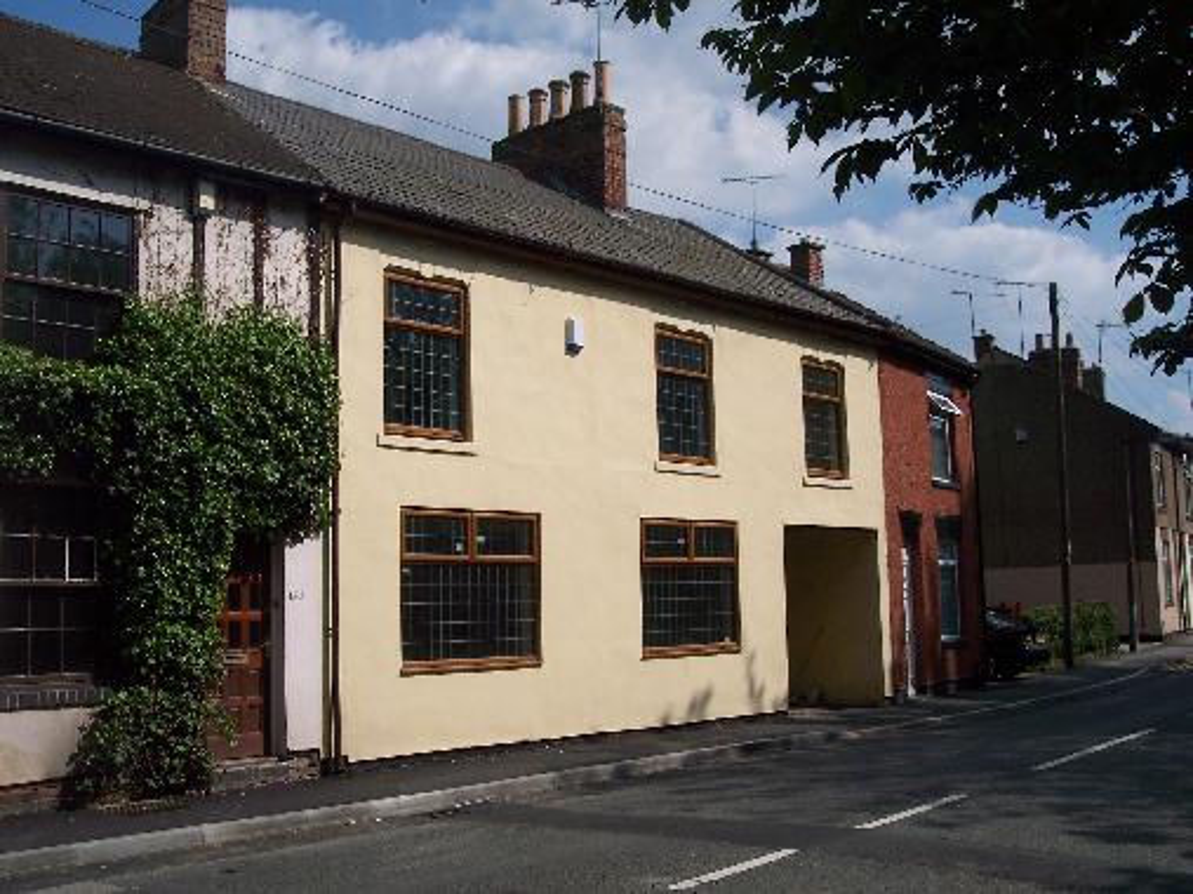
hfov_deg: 49.0
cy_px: 447
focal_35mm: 38
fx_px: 1309
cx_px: 596
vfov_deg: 37.7
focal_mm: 8
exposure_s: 1/1000
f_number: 4.8
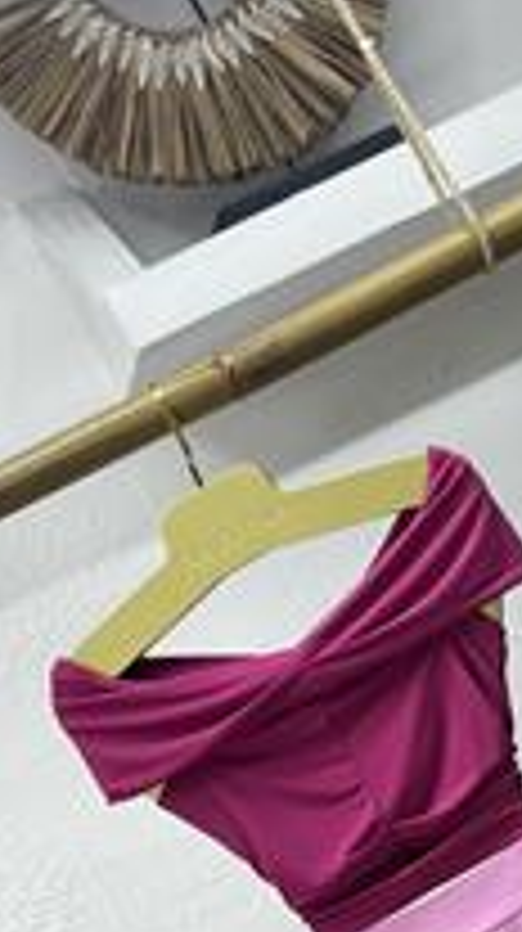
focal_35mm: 101
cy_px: 743
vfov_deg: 20.9
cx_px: 598
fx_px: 2492
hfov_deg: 11.7
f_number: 1.78
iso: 64
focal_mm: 6.86
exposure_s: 1/100
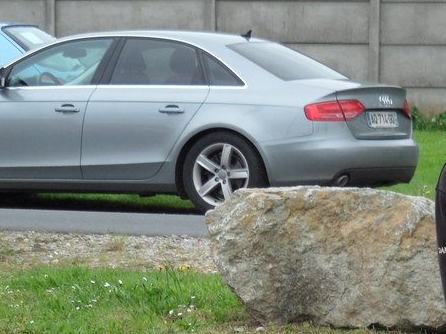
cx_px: 356
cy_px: 322
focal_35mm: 323
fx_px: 4159
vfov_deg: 4.6
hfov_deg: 6.1
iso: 100
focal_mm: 24.6
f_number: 4.4
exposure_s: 1/125
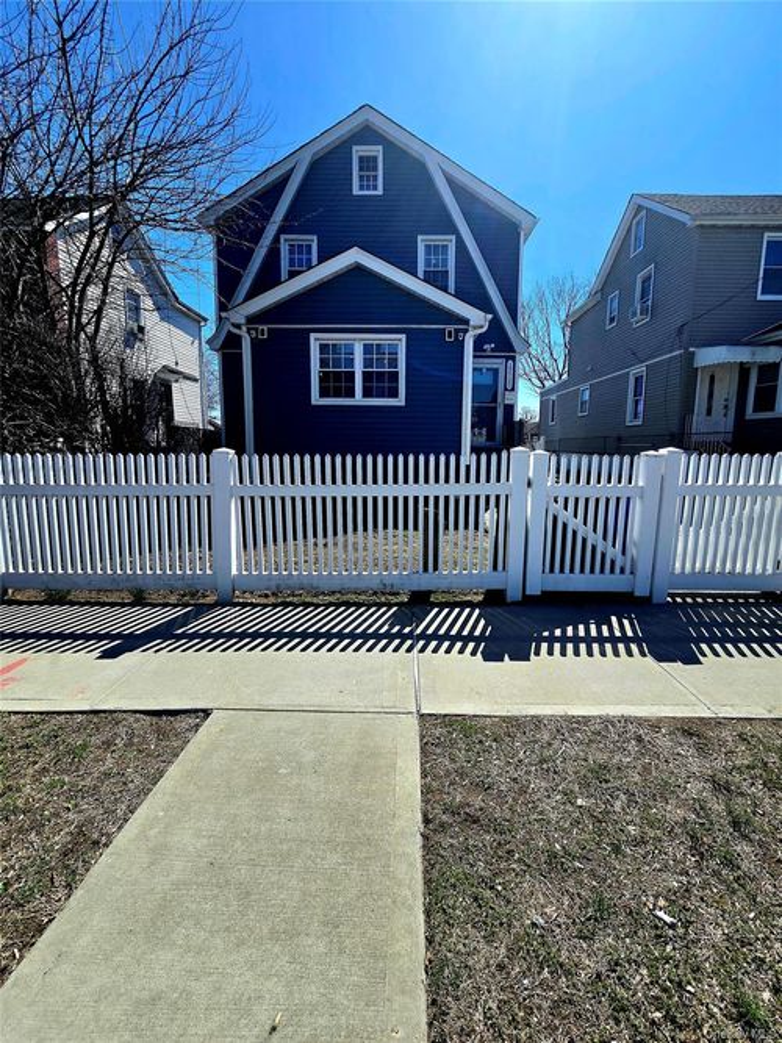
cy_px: 522
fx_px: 392
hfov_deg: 89.9
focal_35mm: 13
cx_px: 391
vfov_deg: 106.2
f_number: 2.2
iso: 50
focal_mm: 2.2
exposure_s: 1/3333
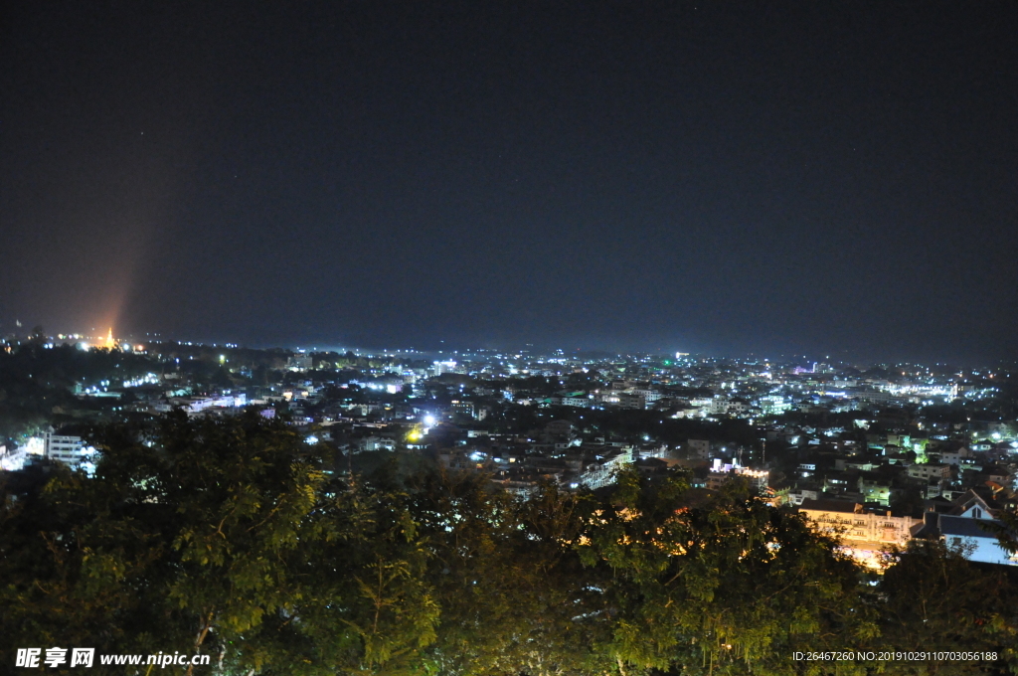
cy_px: 338
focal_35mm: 33
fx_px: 932
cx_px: 509
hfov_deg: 57.3
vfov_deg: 39.9
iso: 3200
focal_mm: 22
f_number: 3.8
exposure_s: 1
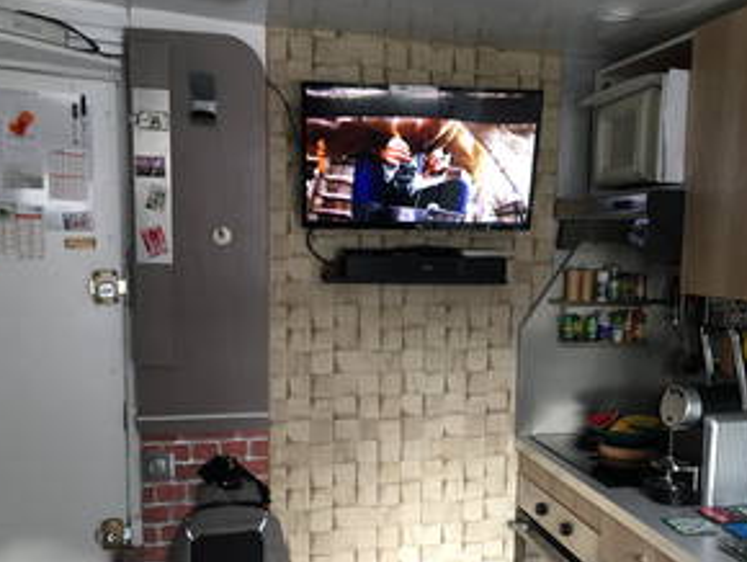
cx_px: 422
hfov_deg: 51.2
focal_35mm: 36
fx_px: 778
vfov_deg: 39.6
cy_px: 335
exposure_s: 1/17
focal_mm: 4.15
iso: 50
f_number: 2.2
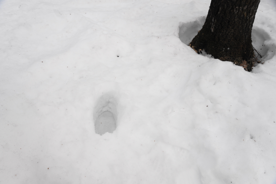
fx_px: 207
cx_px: 138
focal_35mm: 27
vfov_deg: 47.9
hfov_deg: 67.4
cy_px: 92
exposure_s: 1/125
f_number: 5.6
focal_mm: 18
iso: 100
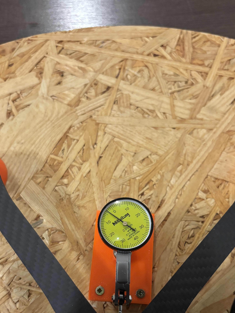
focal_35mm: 38
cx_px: 115
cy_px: 209
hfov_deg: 37.7
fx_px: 344
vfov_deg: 48.1
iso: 500
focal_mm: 5.96
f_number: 1.6
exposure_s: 1/33
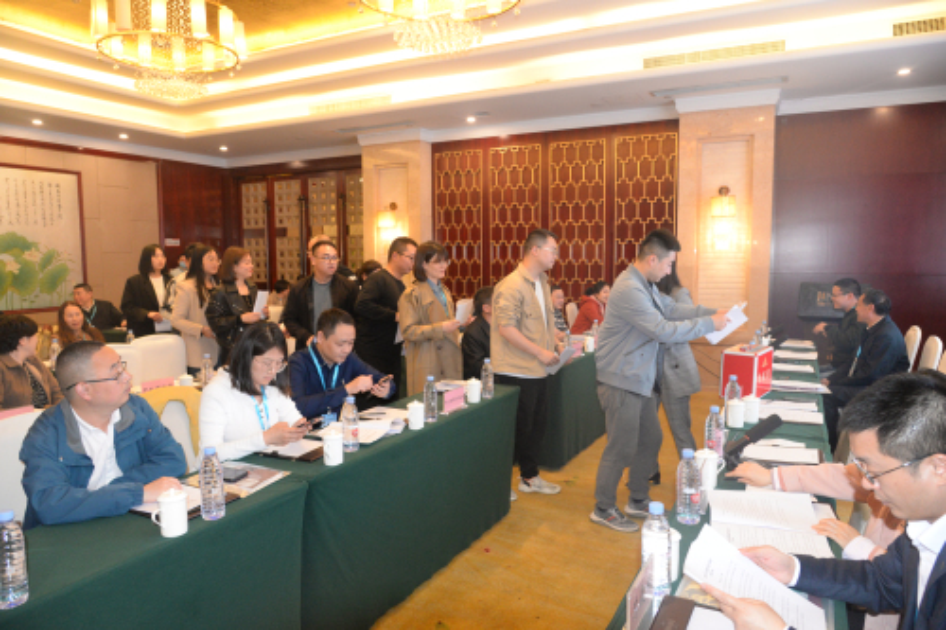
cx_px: 473
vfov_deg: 53.1
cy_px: 315
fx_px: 630
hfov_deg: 73.8
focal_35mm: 24
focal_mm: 24
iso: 3200
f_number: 5.6
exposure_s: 1/60
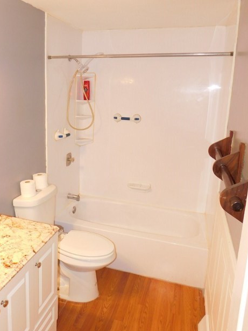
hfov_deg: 46.5
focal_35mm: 30
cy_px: 146
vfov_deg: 59.8
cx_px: 95
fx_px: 286
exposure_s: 1/30
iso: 200
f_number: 3
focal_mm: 4.1
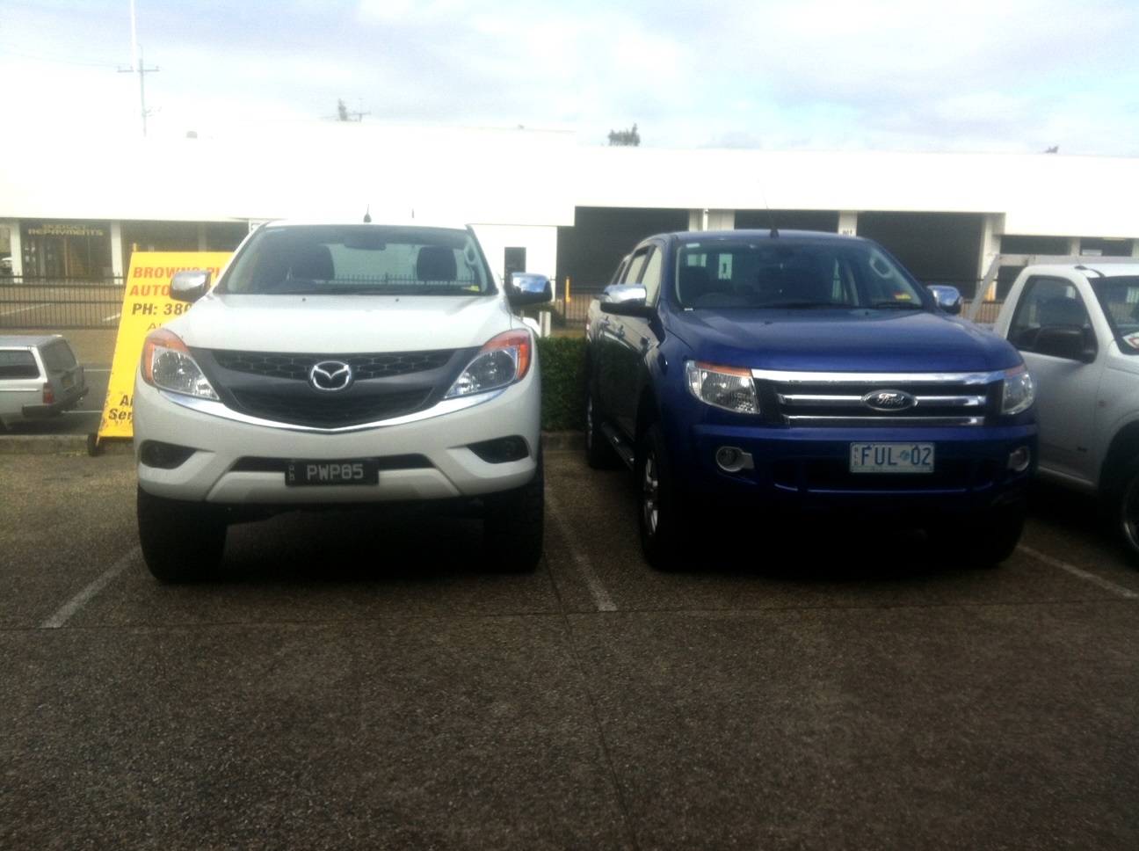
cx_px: 570
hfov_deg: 52.7
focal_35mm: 35
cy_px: 426
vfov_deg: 40.6
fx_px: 1150
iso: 80
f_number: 2.8
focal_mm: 3.85
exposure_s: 1/919
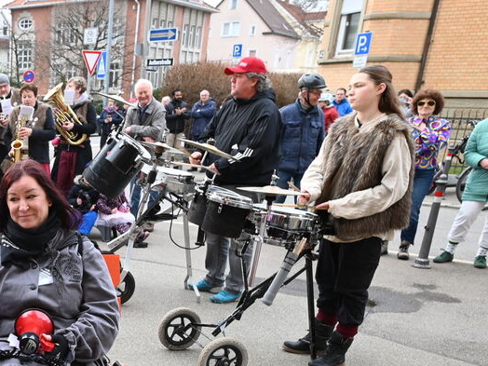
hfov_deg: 36.7
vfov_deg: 31.4
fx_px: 620
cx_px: -41
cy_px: 327
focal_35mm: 44
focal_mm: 20
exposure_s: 1/80
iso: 400
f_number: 5.6
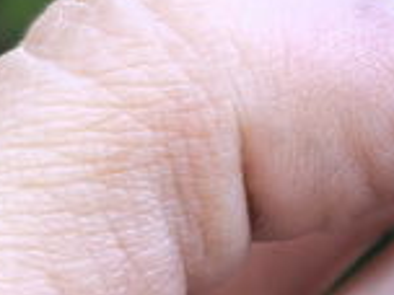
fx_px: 2777
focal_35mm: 244
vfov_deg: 6.1
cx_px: 766
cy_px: -74
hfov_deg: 7.8
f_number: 2
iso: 64
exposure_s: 1/100
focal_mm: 8.5
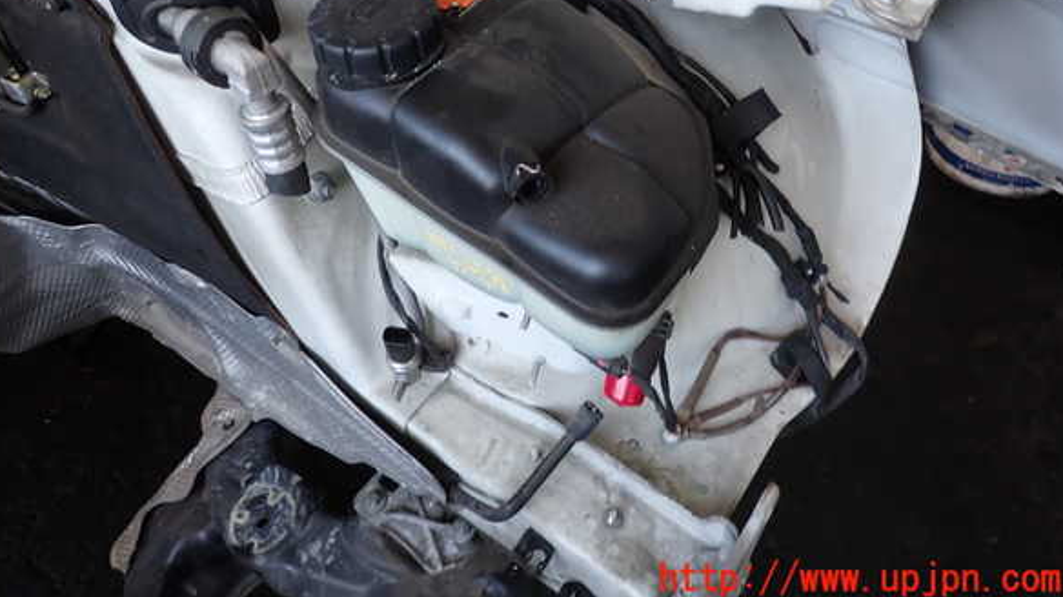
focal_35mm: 28
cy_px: 193
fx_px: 789
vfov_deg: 40.9
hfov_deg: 67.9
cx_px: 524
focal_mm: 4.5
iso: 100
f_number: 2
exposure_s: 1/60
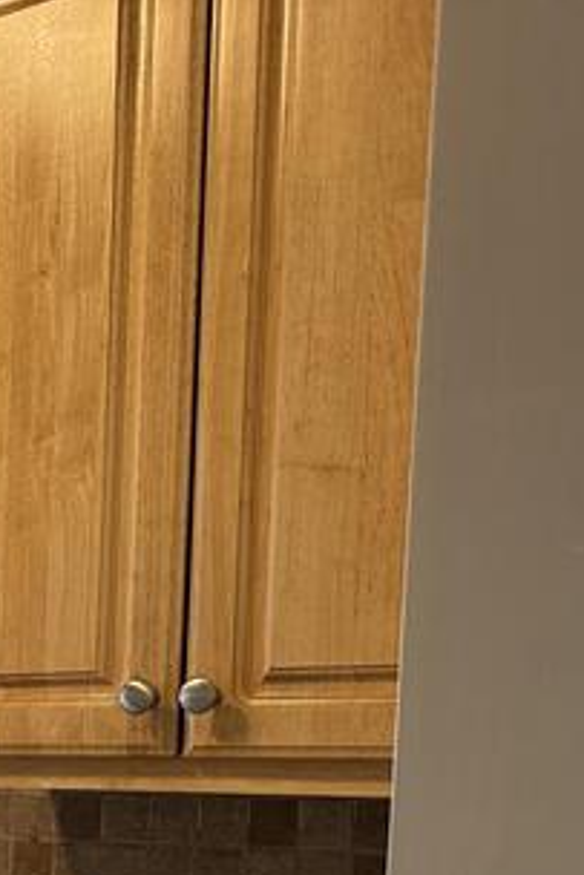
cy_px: 915
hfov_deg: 16.4
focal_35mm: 70
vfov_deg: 26.9
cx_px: -467
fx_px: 1701
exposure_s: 1/60
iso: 200
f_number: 1.78
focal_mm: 6.86
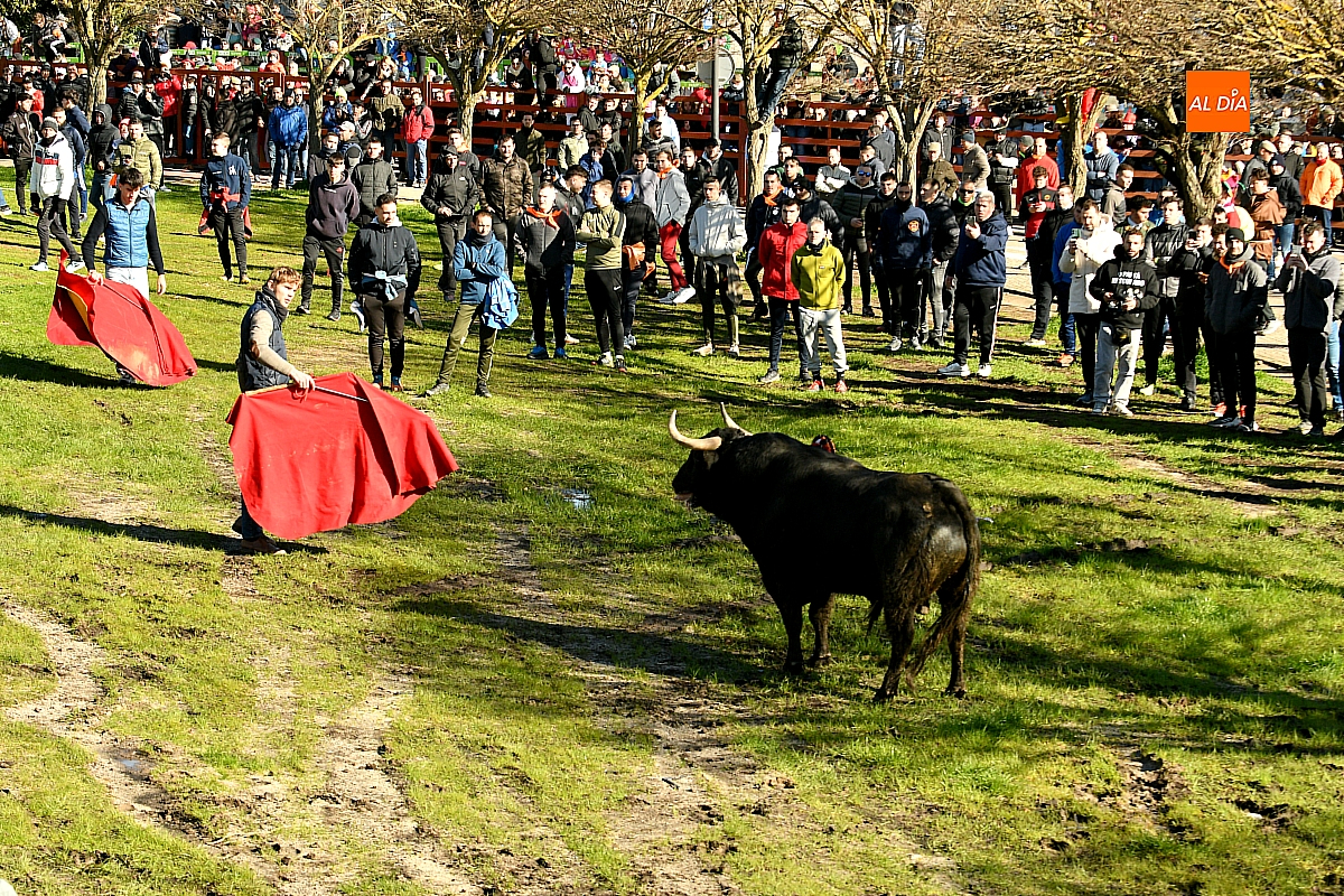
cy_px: 448
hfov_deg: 19.5
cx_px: 672
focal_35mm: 105
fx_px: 3920
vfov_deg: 13.0
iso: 400
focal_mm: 70
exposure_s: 1/750
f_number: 6.7
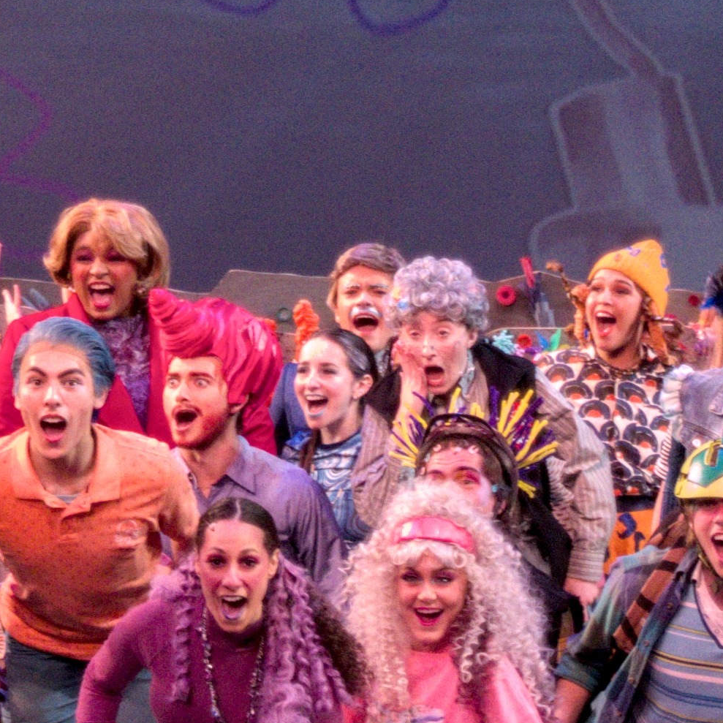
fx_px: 6418
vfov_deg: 6.4
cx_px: 159
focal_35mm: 272
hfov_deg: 6.4
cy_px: 208
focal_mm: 35
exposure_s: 1/160
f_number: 4.5
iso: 3200
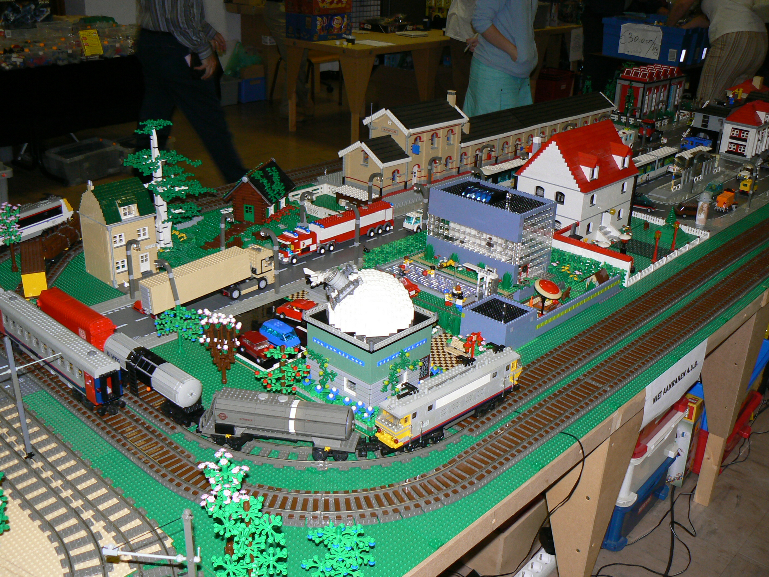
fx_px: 800
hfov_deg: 51.4
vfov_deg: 39.7
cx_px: 384
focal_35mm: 36
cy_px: 288
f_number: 2.8
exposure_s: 1/30
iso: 100
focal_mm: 6
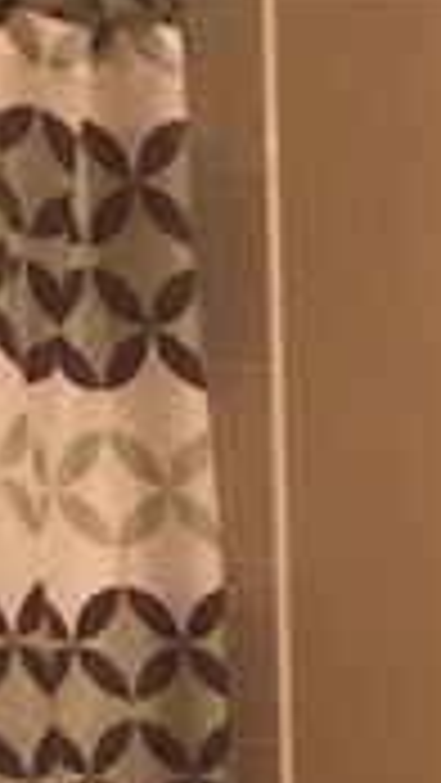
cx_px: 783
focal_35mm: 135
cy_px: 1710
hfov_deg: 8.6
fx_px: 2804
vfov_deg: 13.1
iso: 100
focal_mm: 3.99
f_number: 1.8
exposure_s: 1/15
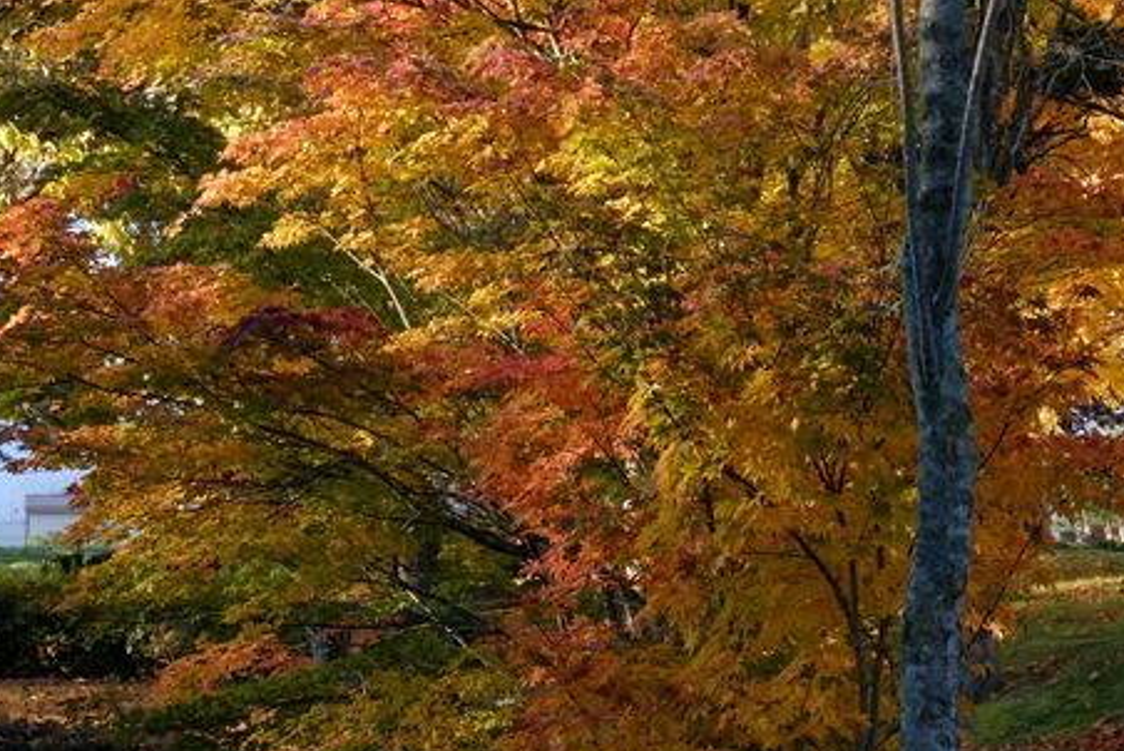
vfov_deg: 8.0
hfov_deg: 12.1
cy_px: -77
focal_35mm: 170
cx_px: 619
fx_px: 5311
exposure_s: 1/250
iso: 800
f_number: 6.4
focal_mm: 50
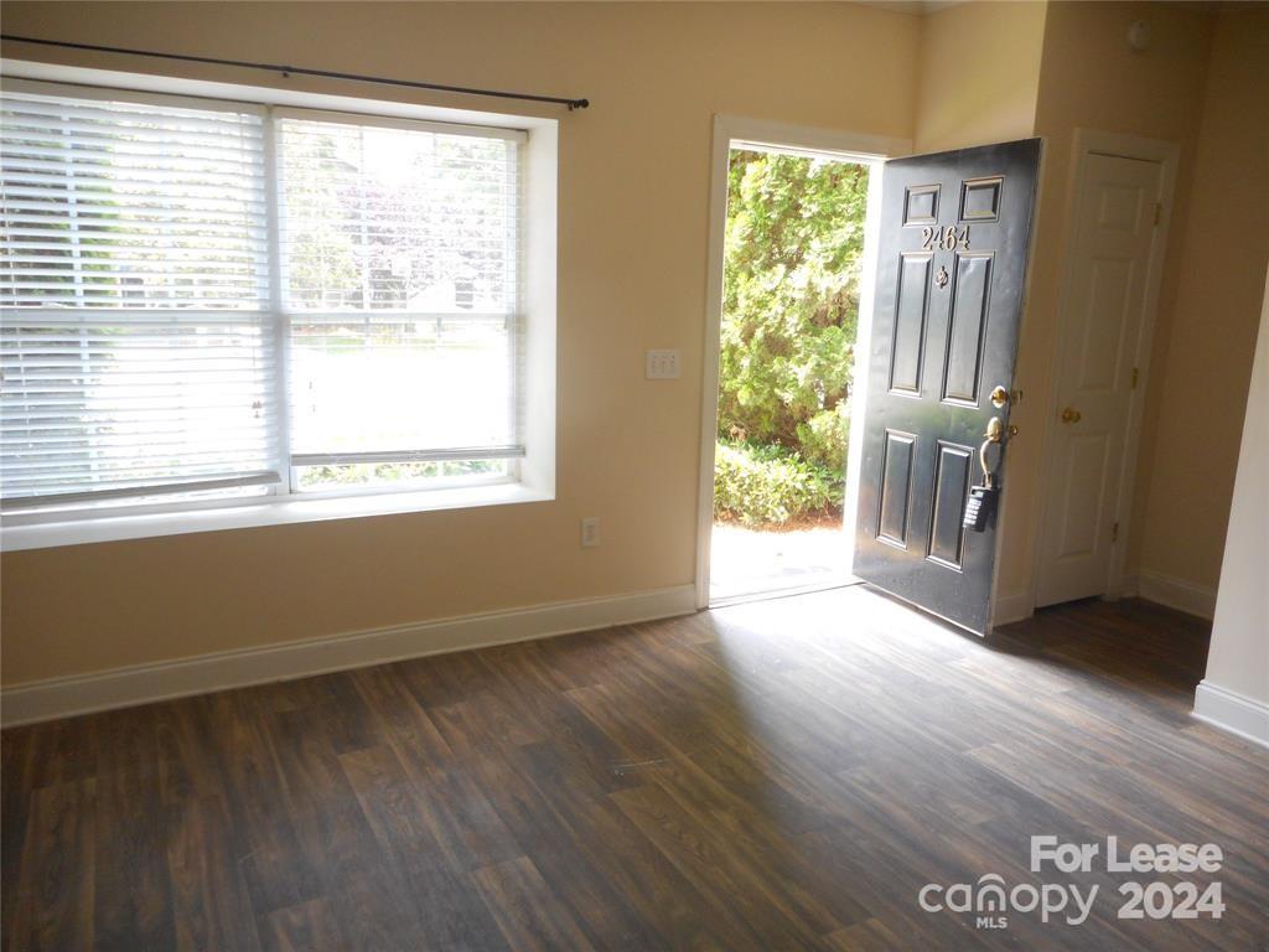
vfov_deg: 54.9
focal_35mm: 25
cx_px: 634
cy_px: 476
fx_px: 916
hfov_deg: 69.4
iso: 180
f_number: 3.7
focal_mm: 4.5
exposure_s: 1/30
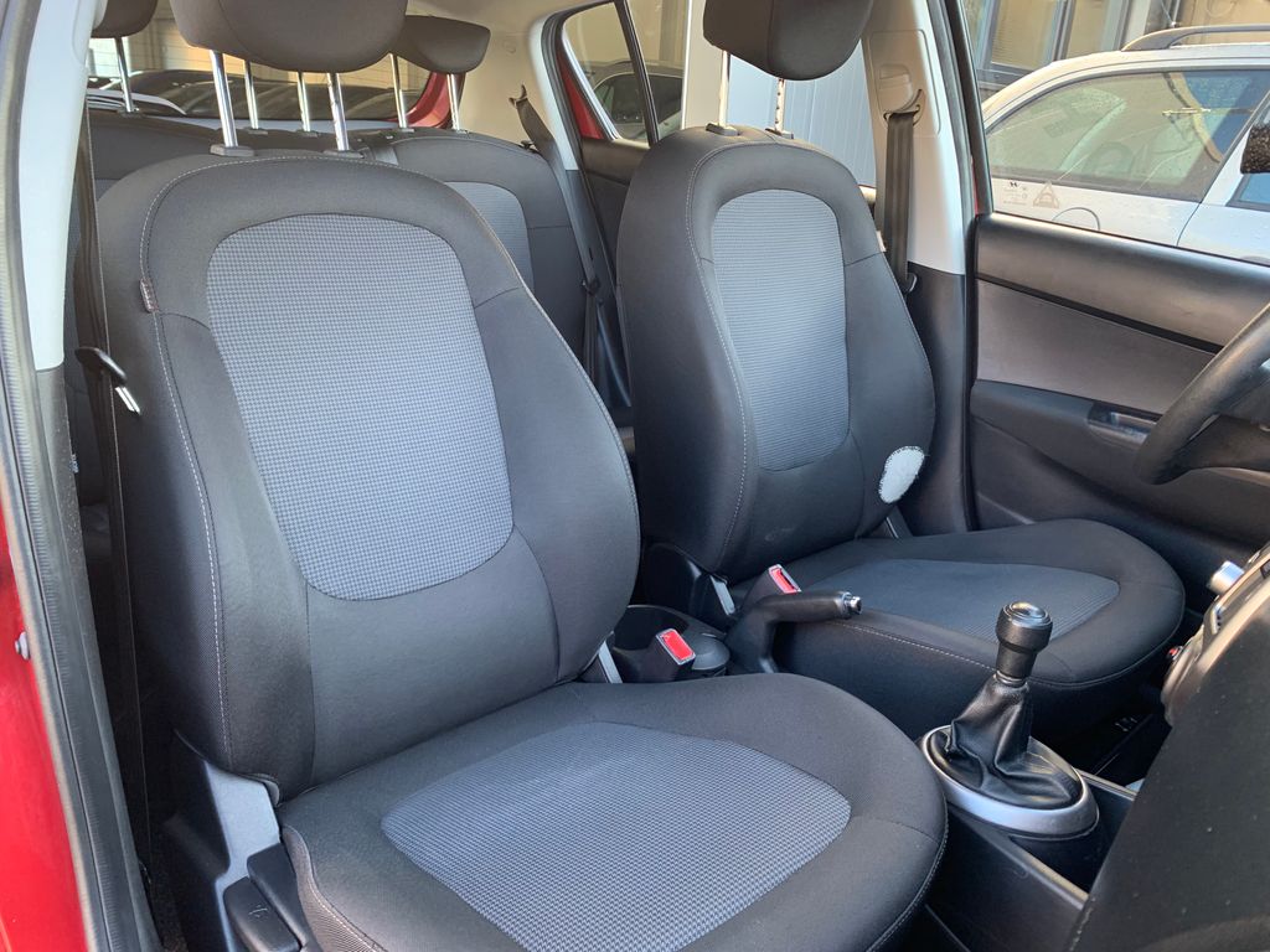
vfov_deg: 53.1
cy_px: 476
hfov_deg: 67.3
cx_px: 635
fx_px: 954
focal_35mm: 26
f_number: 1.8
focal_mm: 4.25
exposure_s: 1/60
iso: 100
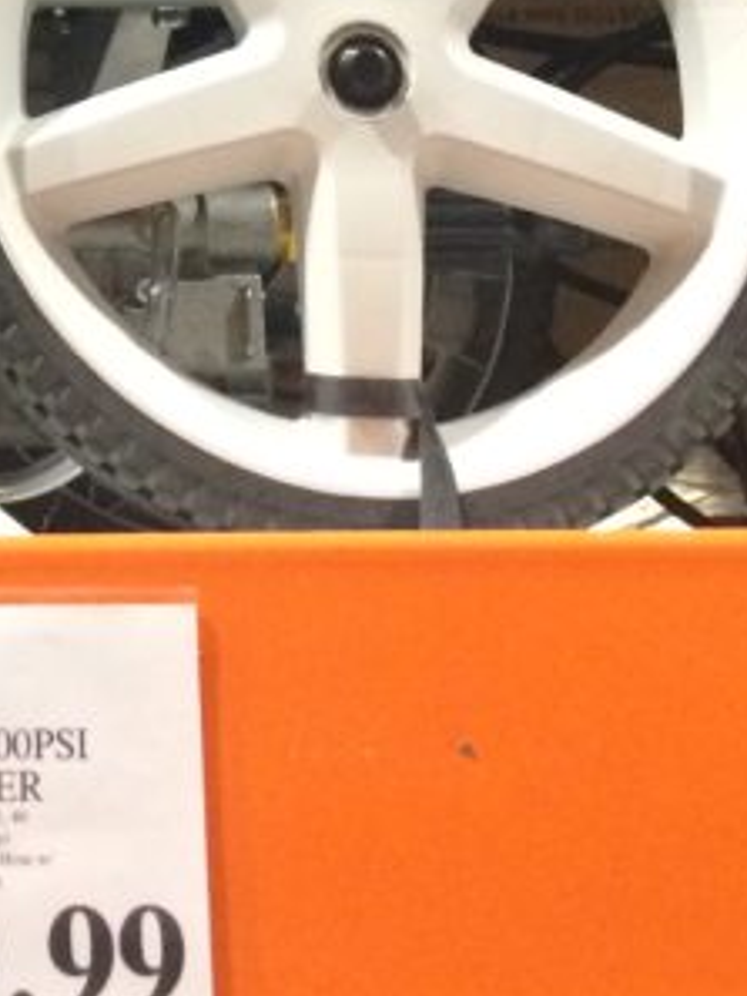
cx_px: -90
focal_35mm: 100
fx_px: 2875
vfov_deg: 17.7
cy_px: -476
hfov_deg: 14.4
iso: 320
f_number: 2.2
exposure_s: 1/30
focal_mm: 4.15
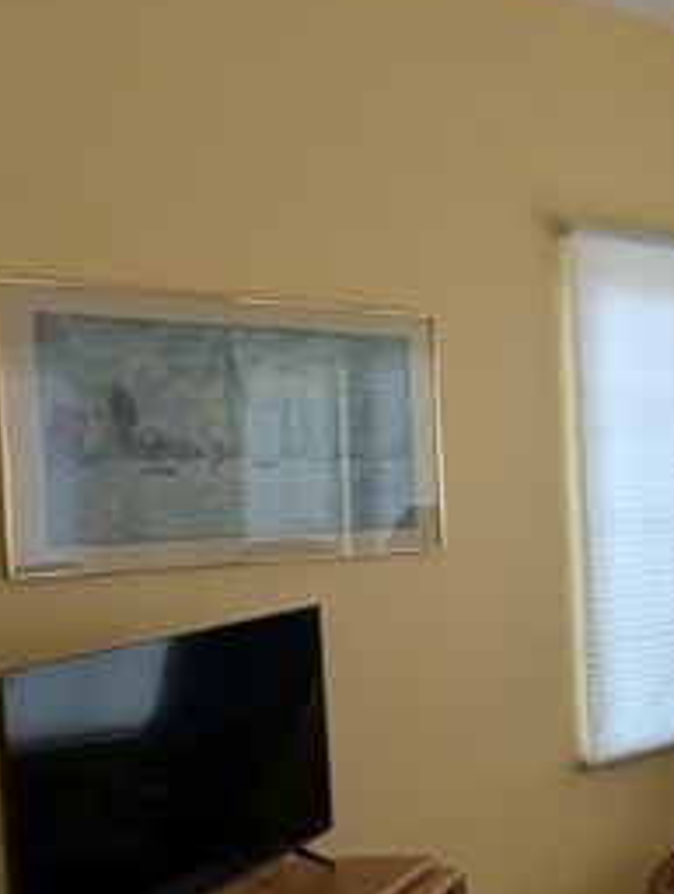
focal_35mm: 48
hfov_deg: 24.8
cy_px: 538
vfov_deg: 39.4
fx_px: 1242
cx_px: 953
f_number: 2.2
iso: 167
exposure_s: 1/40
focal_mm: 2.35
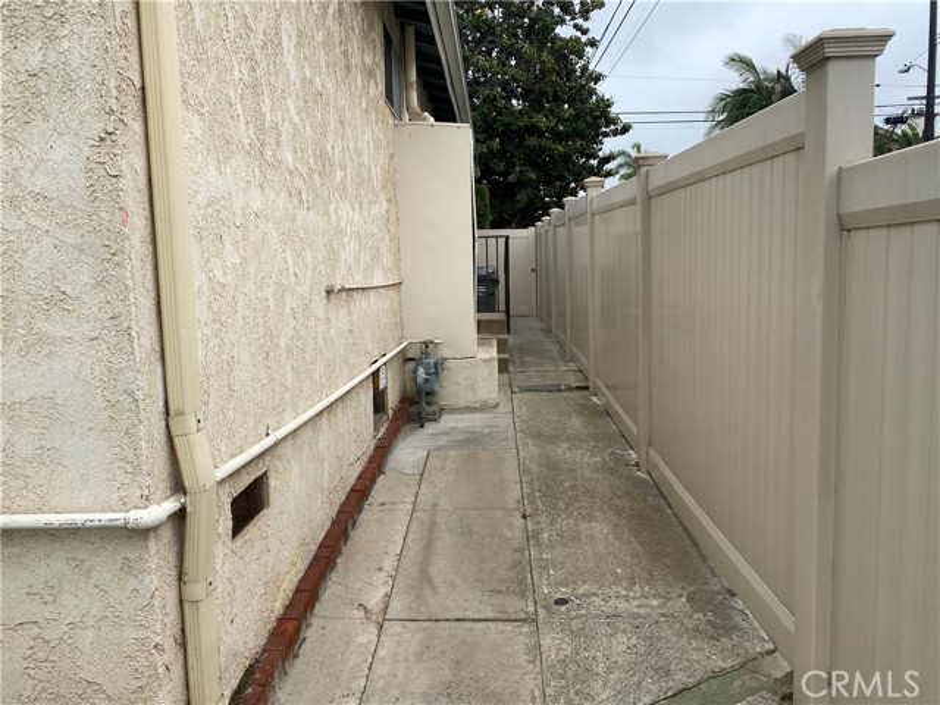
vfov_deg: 53.1
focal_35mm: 26
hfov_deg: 67.3
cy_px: 352
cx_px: 470
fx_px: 706
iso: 32
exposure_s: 1/1258
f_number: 1.8
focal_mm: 4.25
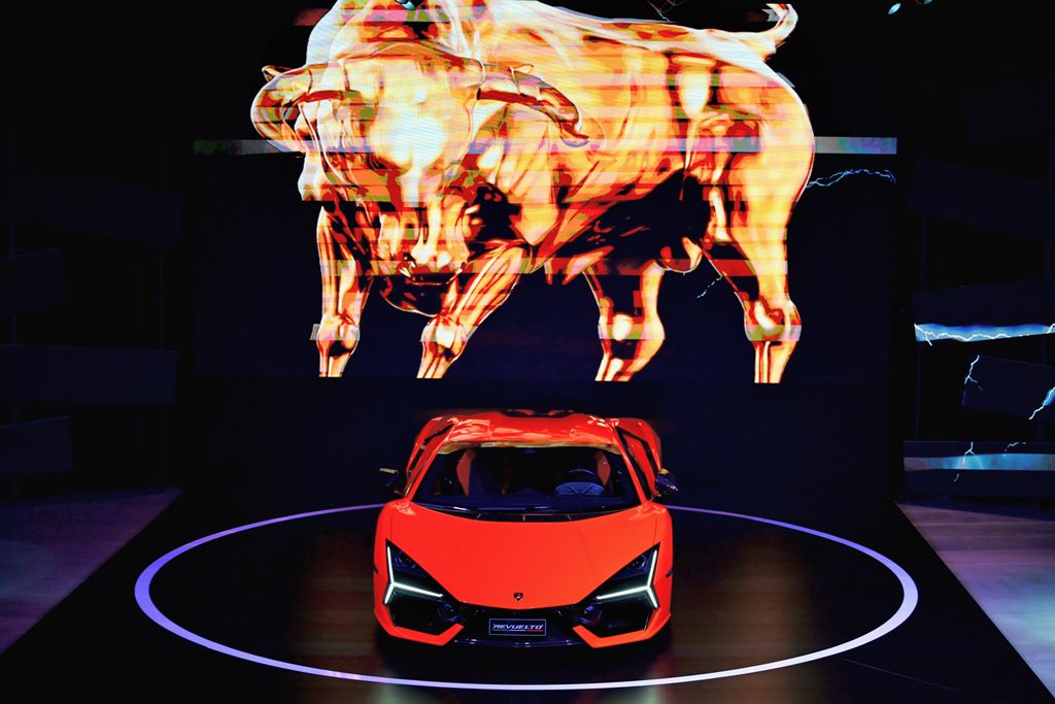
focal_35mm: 54
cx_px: 528
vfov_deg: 25.1
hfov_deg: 36.9
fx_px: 1583
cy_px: 352
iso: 1600
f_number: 2.8
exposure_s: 1/1000
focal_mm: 54
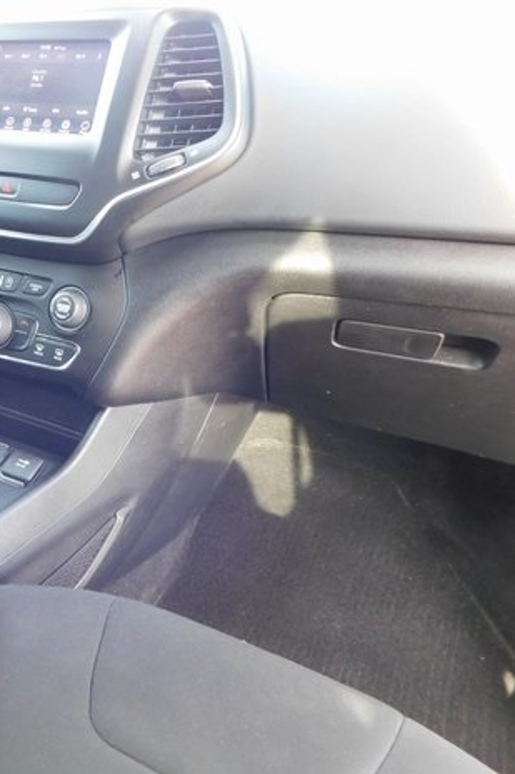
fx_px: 709
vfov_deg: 57.2
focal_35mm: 33
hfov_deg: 36.5
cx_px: 18
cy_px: 377
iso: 280
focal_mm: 4
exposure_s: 1/30
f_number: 3
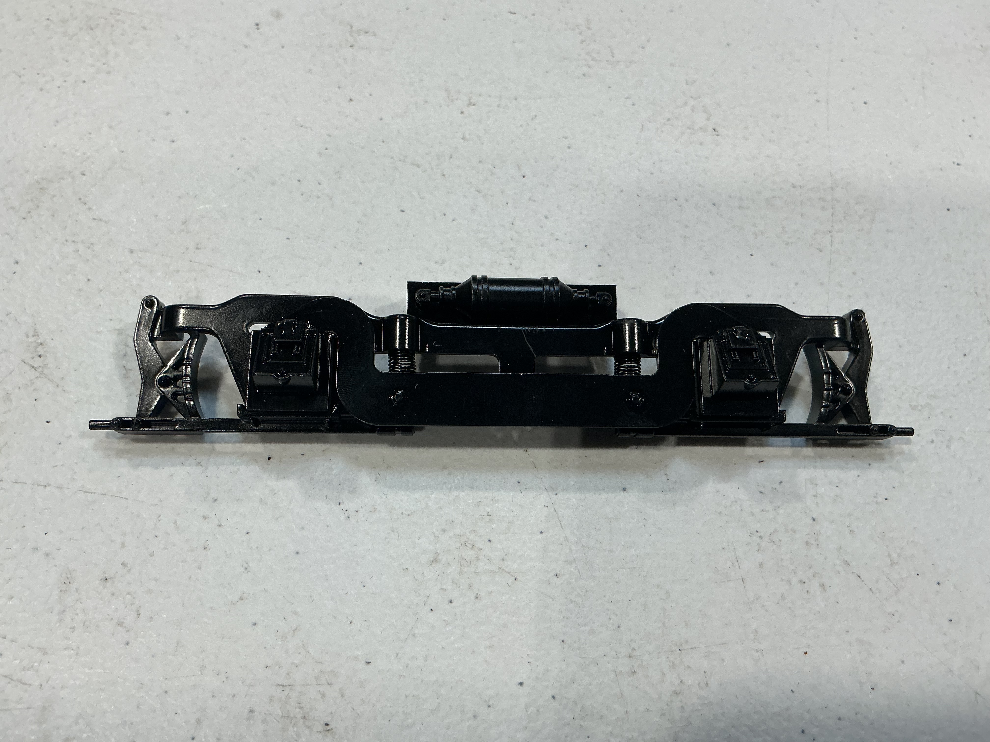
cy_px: 371
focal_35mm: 29
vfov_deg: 48.2
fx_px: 829
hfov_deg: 61.7
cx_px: 495
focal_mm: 3
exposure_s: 1/100
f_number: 1.8
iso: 64
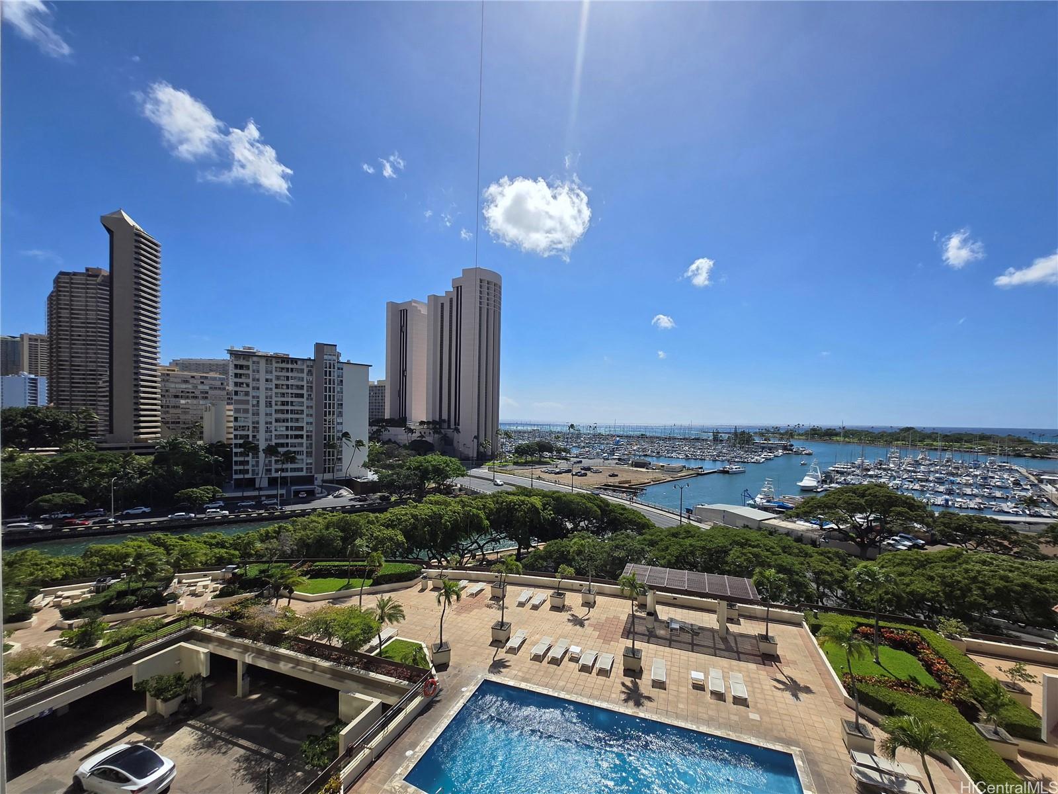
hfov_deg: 106.2
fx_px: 397
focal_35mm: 13
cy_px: 397
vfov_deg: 89.9
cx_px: 529
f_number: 2.2
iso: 25
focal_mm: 1.7
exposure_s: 1/2000
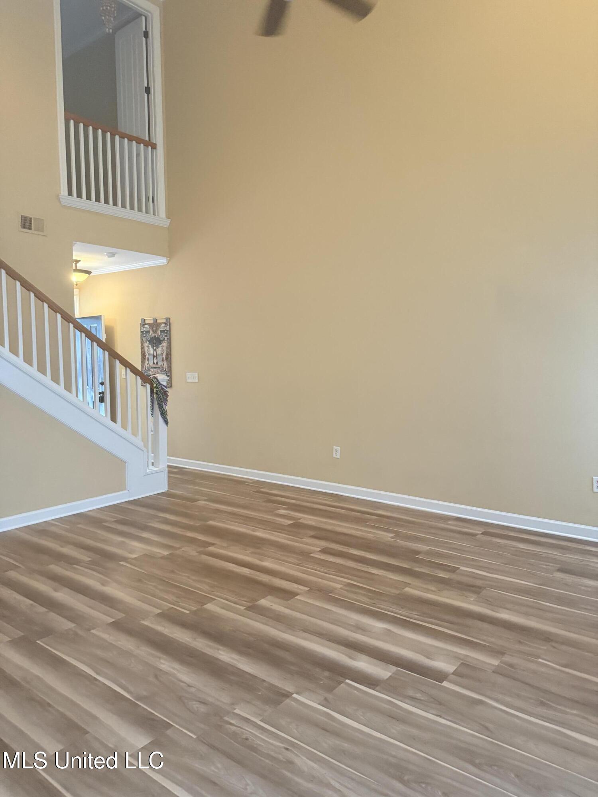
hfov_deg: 56.8
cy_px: 398
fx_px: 553
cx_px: 299
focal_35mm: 24
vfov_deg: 71.6
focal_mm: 6.76
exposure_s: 1/60
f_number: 1.78
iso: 640
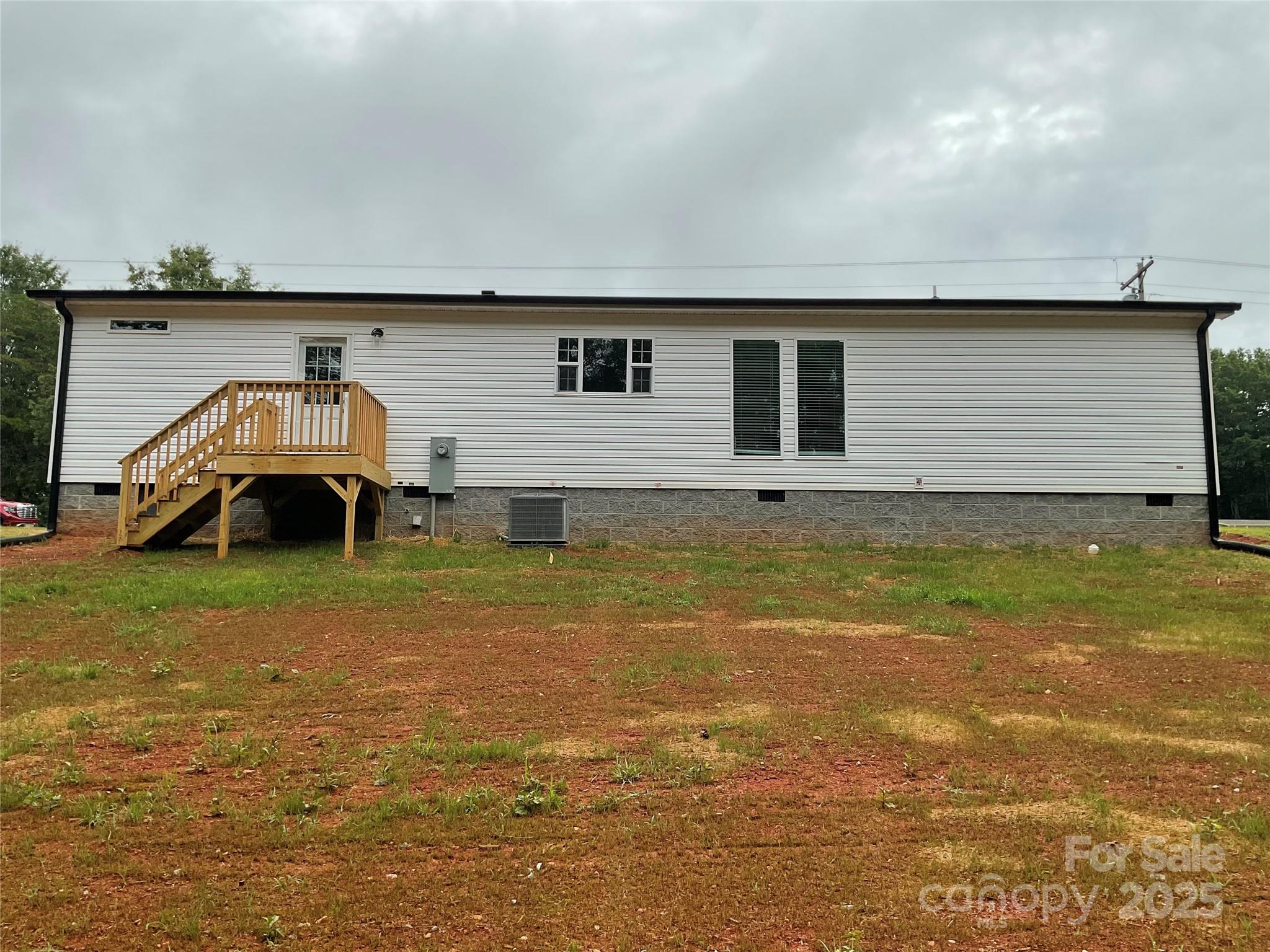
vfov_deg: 48.2
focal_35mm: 29
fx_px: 1064
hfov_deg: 61.7
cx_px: 635
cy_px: 476
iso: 16
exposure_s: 1/1311
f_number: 1.8
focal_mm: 3
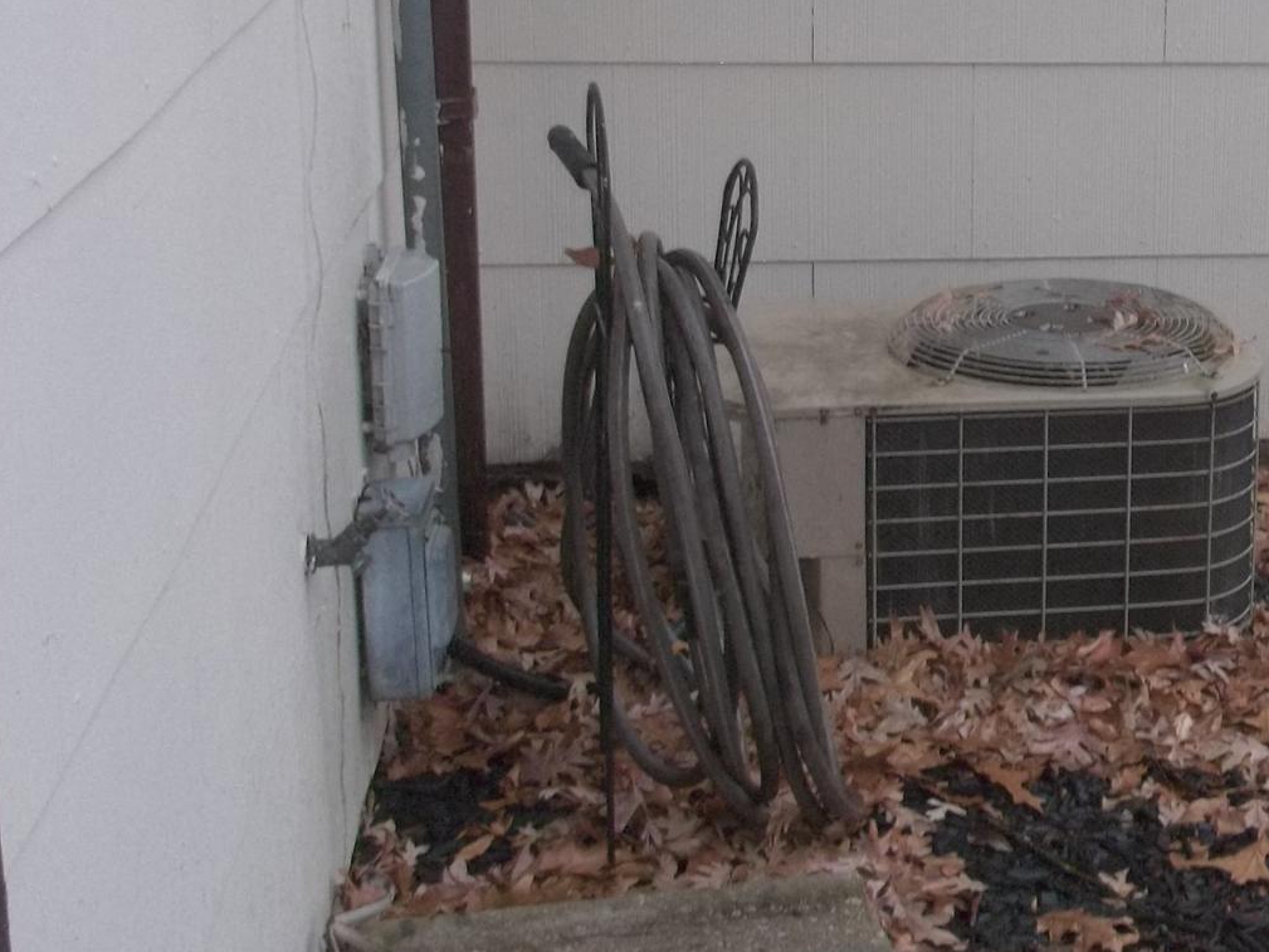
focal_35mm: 67
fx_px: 2456
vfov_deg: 21.7
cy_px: 218
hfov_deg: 27.6
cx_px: 1220
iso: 160
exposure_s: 1/30
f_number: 3.3
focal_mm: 5.9
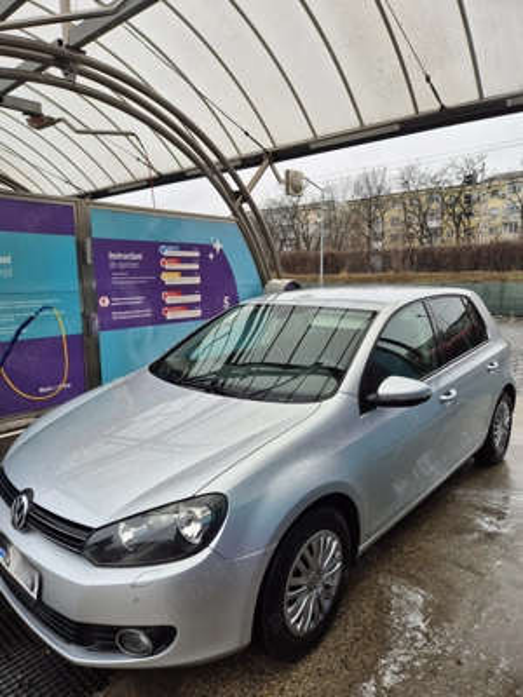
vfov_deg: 73.9
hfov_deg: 58.9
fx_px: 463
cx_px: 262
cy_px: 348
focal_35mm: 23
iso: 80
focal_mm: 5.4
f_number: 1.8
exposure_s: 1/182
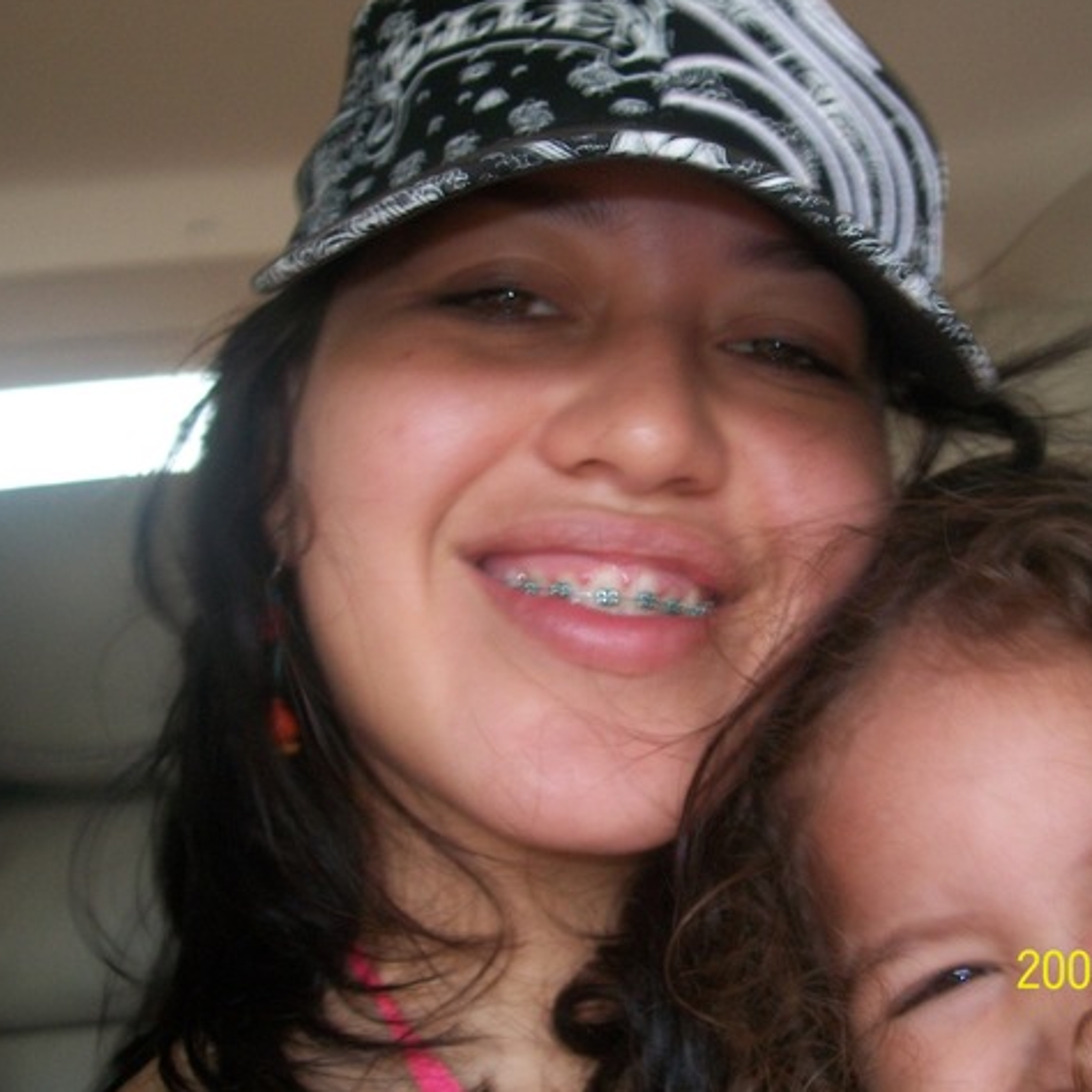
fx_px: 1535
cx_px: 606
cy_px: 541
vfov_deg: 39.2
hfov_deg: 39.1
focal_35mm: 43
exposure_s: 1/40
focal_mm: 6
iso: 80
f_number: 2.7
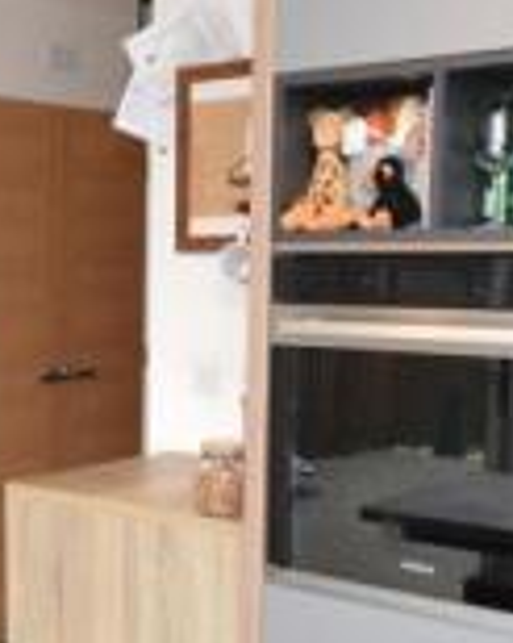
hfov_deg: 24.5
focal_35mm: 60
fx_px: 1140
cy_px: 361
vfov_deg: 31.4
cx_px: 31
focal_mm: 10
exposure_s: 1/60
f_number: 4
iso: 400
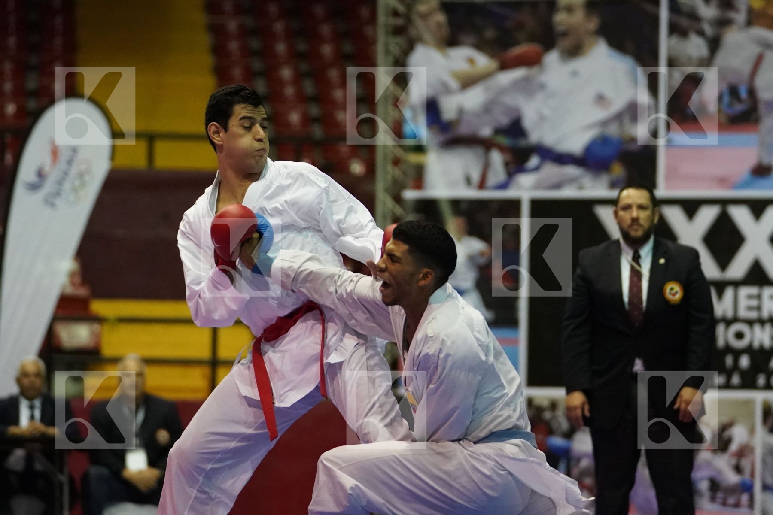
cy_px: 258
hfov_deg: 11.2
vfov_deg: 7.5
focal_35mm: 183
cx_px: 386
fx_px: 3929
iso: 6400
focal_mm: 122
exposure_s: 1/800
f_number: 2.8
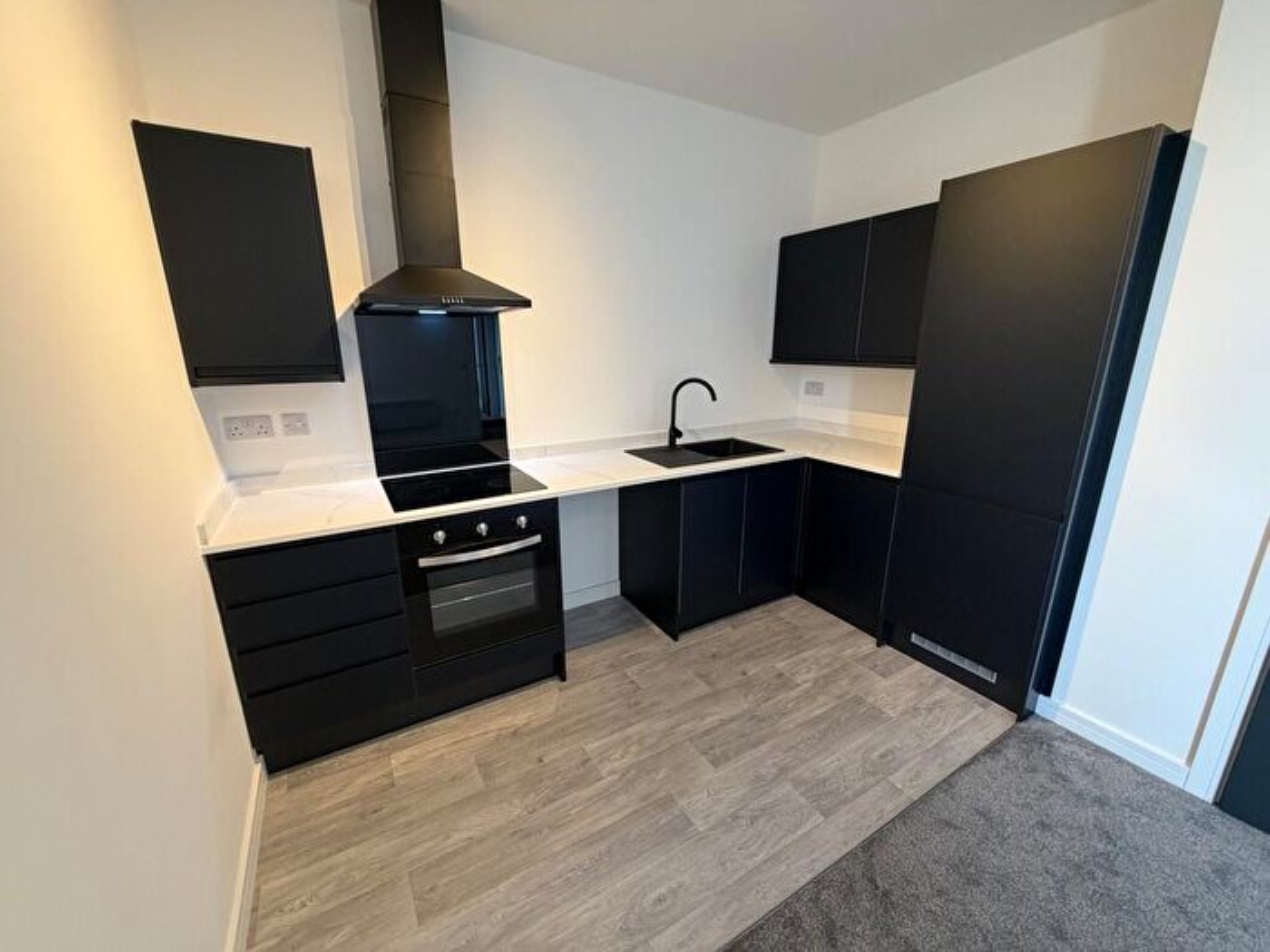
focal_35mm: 14
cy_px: 476
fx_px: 514
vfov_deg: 85.7
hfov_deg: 102.1
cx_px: 635
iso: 320
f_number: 2.2
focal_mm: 2.22
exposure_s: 1/70
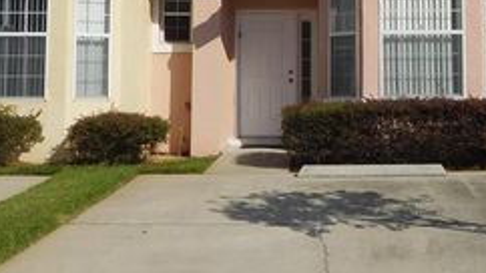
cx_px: 366
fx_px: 812
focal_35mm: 63
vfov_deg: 18.7
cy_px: 13
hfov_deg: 32.7
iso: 125
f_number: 7
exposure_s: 1/800
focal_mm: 5
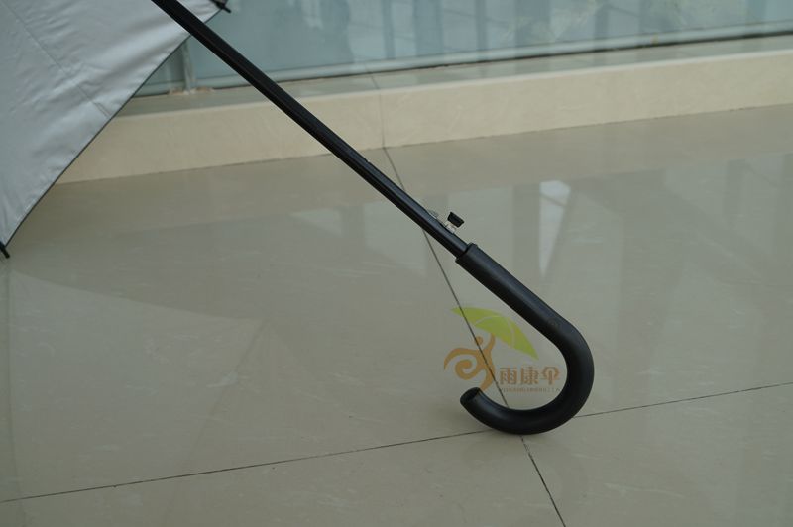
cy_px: 264
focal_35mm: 39
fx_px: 858
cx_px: 396
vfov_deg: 34.2
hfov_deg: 49.6
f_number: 5.6
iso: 100
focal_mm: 26
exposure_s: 1/100
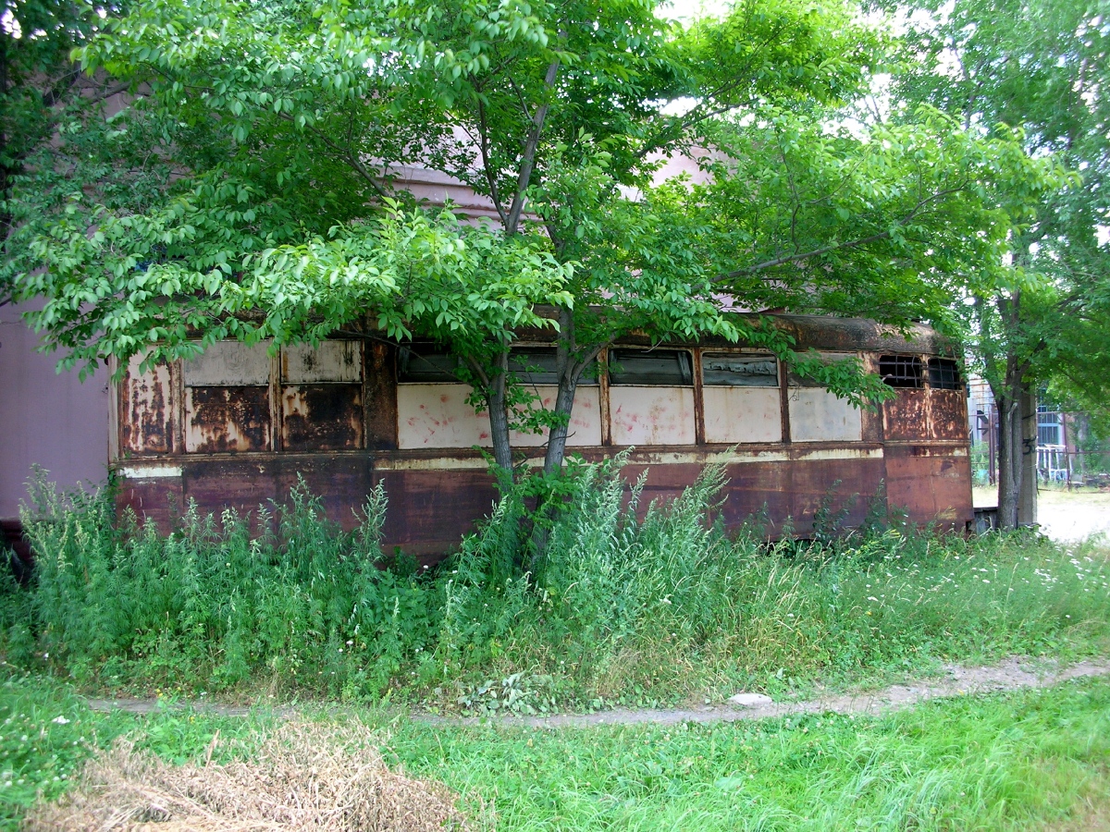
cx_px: 555
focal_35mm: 35
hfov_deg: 52.6
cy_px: 416
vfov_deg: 40.7
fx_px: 1122
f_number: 3
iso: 50
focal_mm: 5.8
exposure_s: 1/40
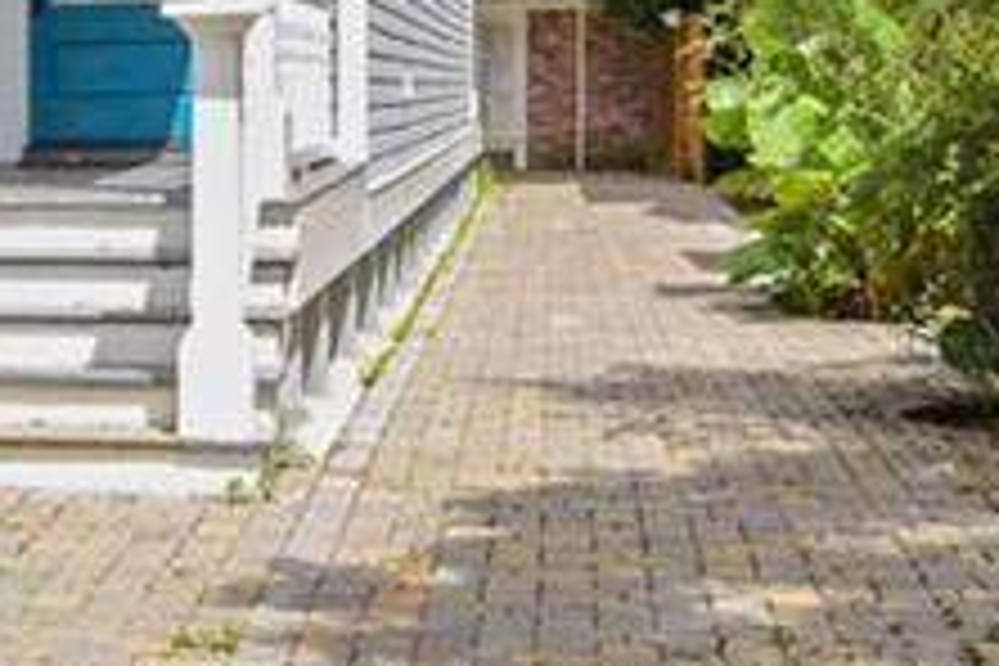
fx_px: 2692
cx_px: -410
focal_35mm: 97
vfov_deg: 11.9
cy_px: -828
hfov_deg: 19.0
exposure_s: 1/320
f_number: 11
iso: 400
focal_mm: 14
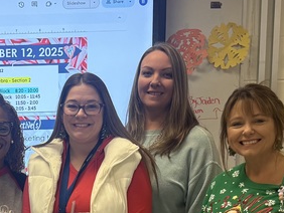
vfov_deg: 16.1
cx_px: 15
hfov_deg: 21.8
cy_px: 274
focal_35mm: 87
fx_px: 714
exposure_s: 1/120
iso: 125
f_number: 1.78
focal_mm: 6.76
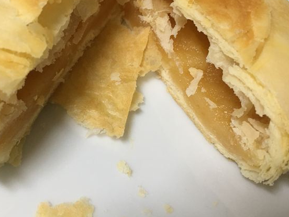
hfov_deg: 44.5
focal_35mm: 42
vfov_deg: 34.3
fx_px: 351
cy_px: 91
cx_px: 111
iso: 40
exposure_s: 1/15
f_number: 2.2
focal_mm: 4.15
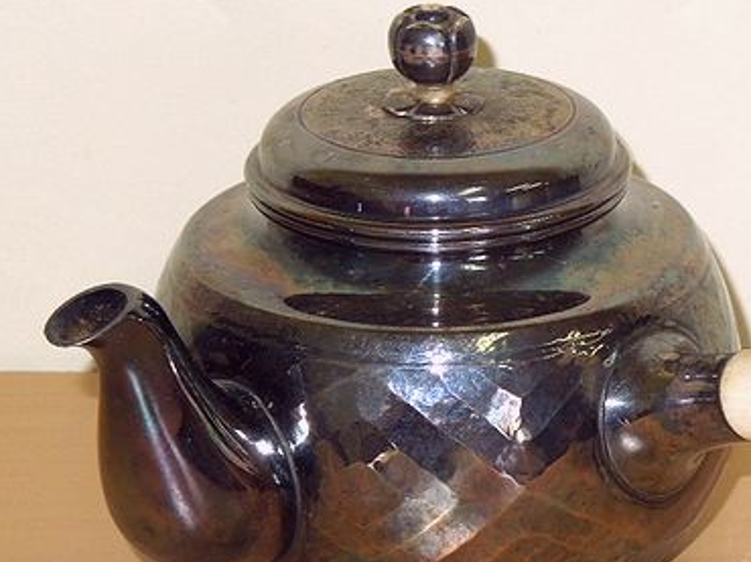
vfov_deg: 7.7
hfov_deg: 10.2
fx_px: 4184
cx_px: 558
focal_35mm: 193
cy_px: 264
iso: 200
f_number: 4.8
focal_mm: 21.5
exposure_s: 1/60
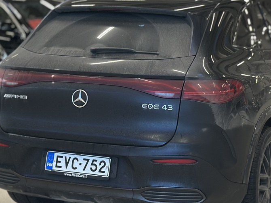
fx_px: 806
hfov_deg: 19.0
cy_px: 62
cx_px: 181
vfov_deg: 14.3
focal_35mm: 103
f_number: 1.78
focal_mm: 6.86
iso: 200
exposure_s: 1/100
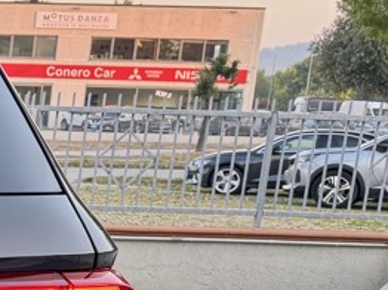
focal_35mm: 107
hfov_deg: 14.6
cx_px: -427
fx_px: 1198
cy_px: 348
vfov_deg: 13.4
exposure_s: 1/100
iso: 100
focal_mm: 6.76
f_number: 1.78
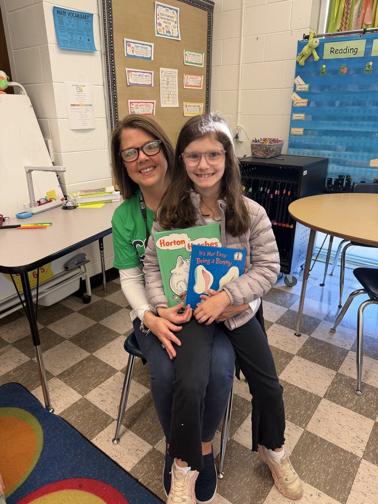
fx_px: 349
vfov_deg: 71.6
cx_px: 189
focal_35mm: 24
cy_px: 252
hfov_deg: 56.8
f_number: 1.78
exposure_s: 1/60
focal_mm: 6.76
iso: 100
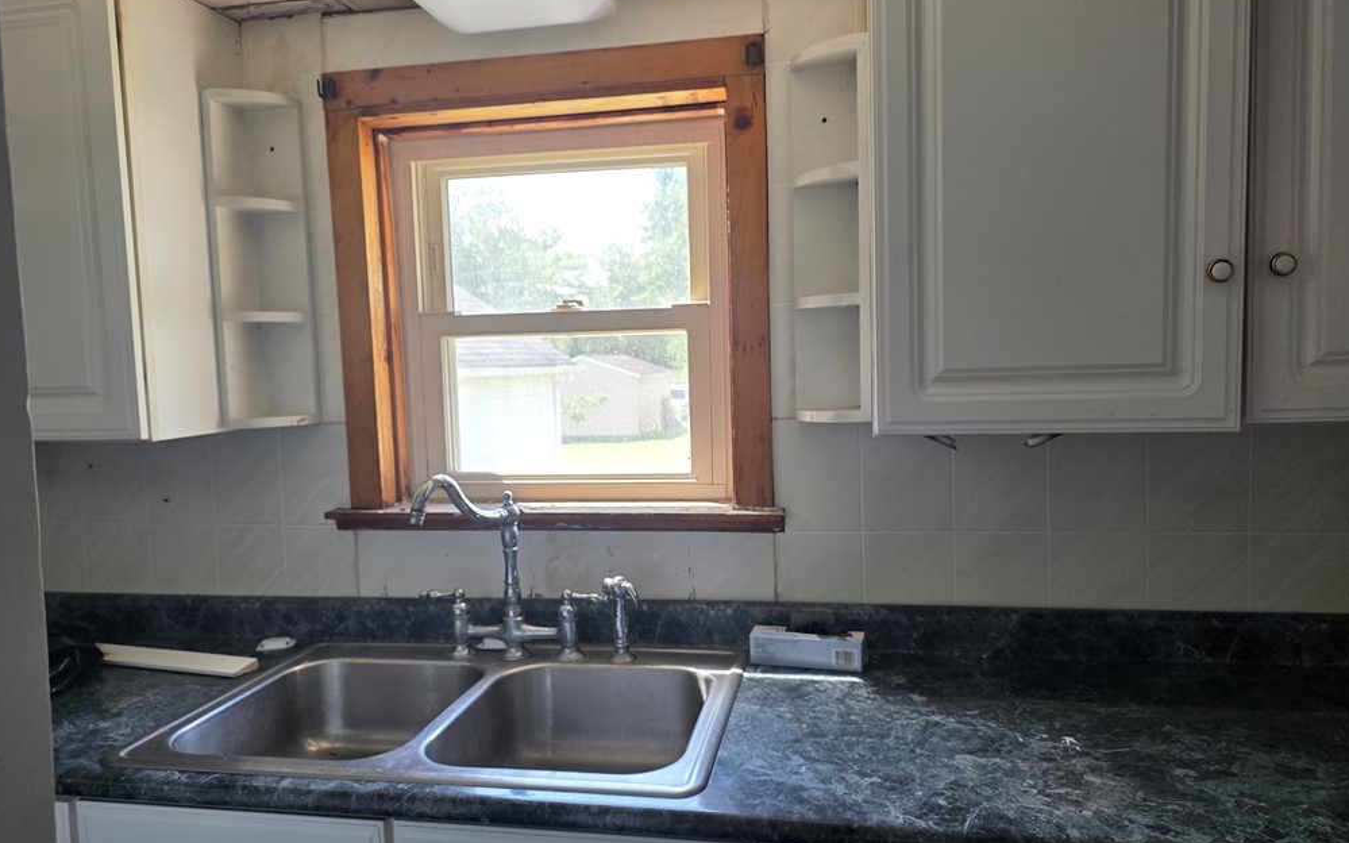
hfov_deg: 72.6
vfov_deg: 49.2
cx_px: 675
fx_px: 919
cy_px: 459
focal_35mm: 25
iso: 125
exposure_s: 1/180
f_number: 1.7
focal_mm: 6.3
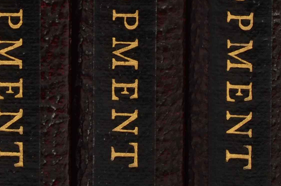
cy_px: -195
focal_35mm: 361
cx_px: 132
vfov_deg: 3.8
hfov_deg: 5.7
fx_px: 2814
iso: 100
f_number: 20
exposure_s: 1/160
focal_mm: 55
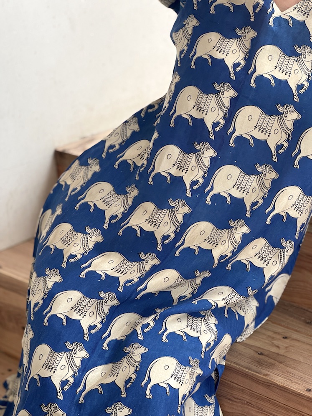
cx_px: 156
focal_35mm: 77
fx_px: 925
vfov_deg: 25.3
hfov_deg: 19.1
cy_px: 208
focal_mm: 9
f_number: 2.8
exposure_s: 1/99
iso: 80
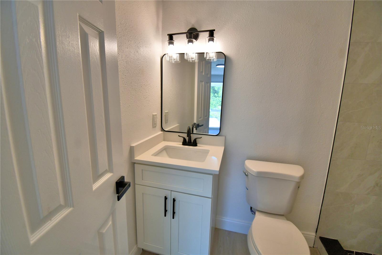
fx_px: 159
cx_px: 191
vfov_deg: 77.3
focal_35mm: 15
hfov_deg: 100.4
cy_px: 128
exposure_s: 1/125
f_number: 4.5
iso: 200
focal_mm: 10
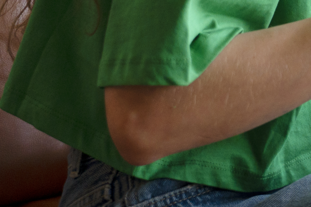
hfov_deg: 10.8
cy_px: -123
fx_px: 1451
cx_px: 686
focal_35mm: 168
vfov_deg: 8.0
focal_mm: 35
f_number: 2.8
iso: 800
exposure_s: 1/250
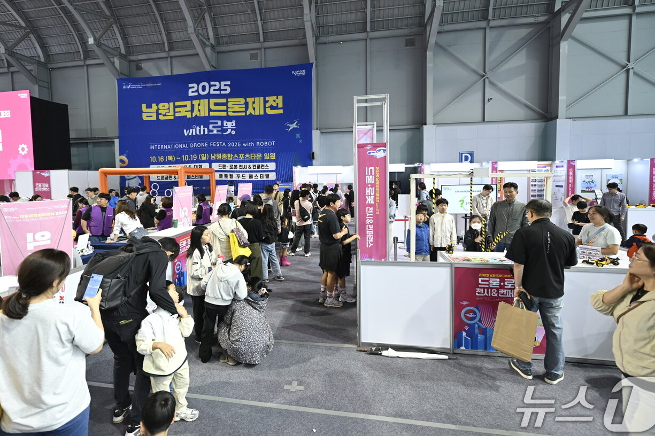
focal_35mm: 16
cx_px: 305
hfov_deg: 96.6
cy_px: 195
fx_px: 291
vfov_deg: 73.5
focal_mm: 14
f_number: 2.8
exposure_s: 1/200
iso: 800
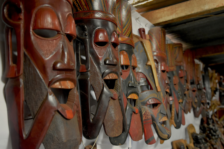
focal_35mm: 36
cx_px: 112
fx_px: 224
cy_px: 74
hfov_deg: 53.1
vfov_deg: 36.9
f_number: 2.8
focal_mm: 24
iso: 4000
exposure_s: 1/60
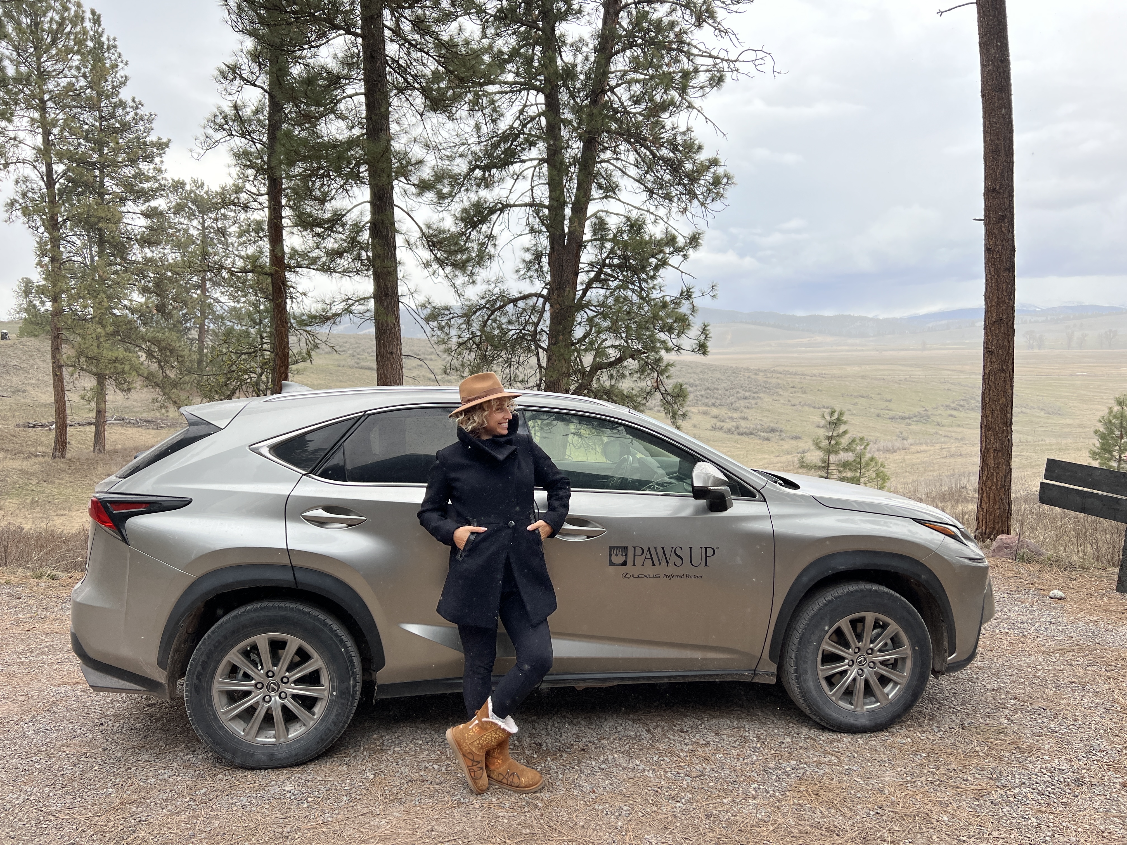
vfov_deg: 53.1
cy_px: 422
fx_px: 846
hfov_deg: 67.3
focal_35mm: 26
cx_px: 564
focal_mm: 5.7
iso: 50
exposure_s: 1/431
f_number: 1.5
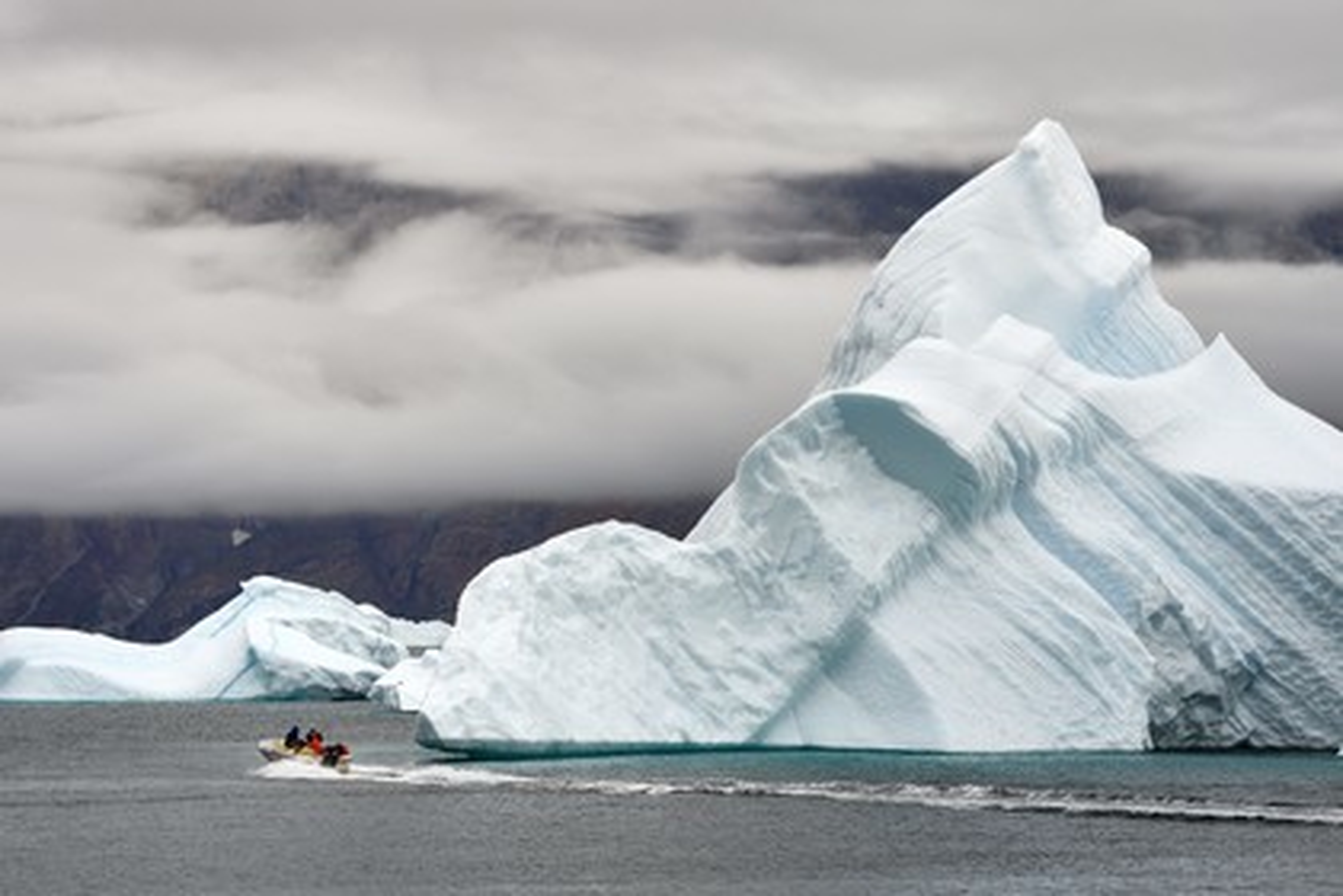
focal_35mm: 165
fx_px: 6155
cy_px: 448
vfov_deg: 8.3
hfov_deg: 12.5
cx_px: 672
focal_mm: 165
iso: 200
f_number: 10
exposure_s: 1/400
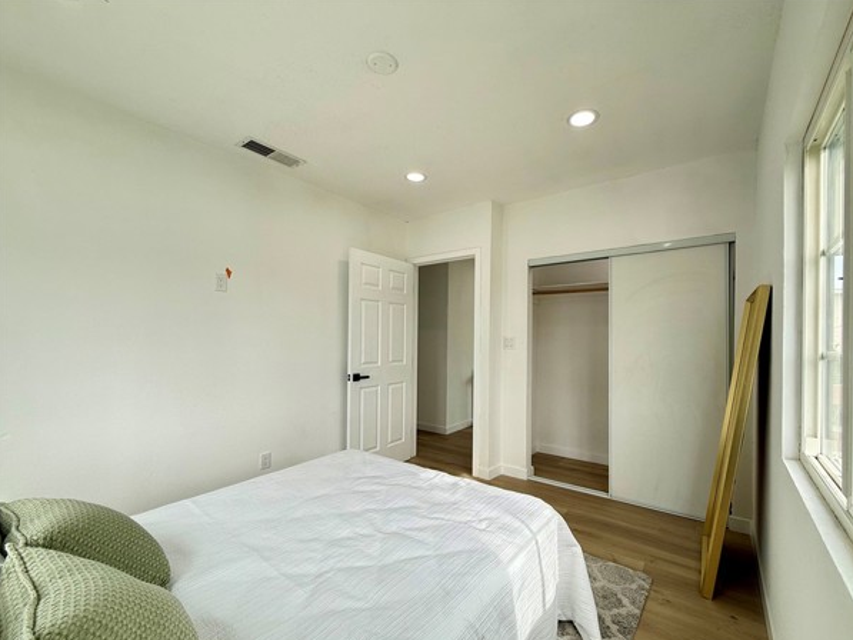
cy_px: 339
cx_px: 454
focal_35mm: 15
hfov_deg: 98.0
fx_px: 370
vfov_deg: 81.7
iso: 50
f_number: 2.2
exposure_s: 1/120
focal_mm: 2.22
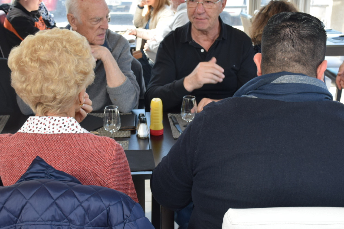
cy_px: 100
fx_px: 493
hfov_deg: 38.4
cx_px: 157
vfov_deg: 26.1
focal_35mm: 52
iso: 400
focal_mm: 27
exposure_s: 1/180
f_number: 6.7
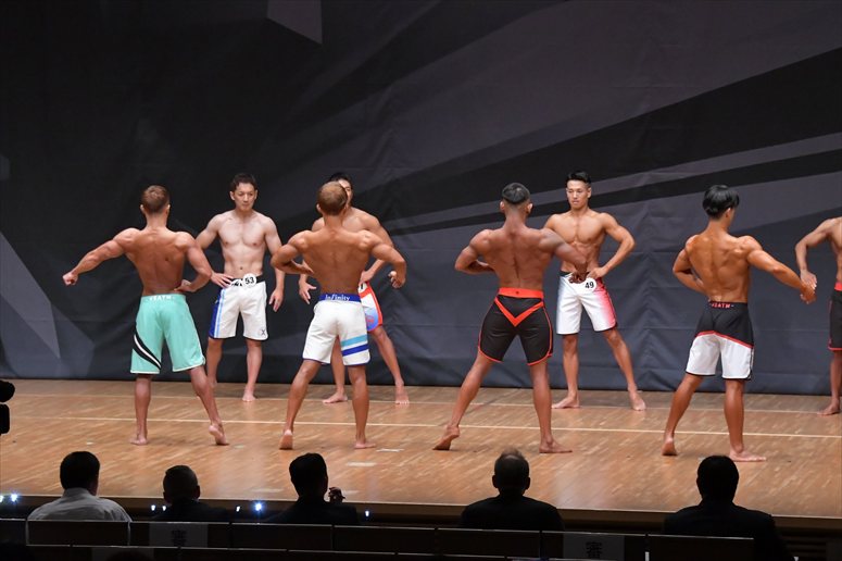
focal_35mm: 150
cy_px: 280
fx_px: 3507
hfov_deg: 13.7
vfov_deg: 9.1
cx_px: 421
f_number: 5.6
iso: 6400
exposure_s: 1/400
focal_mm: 100
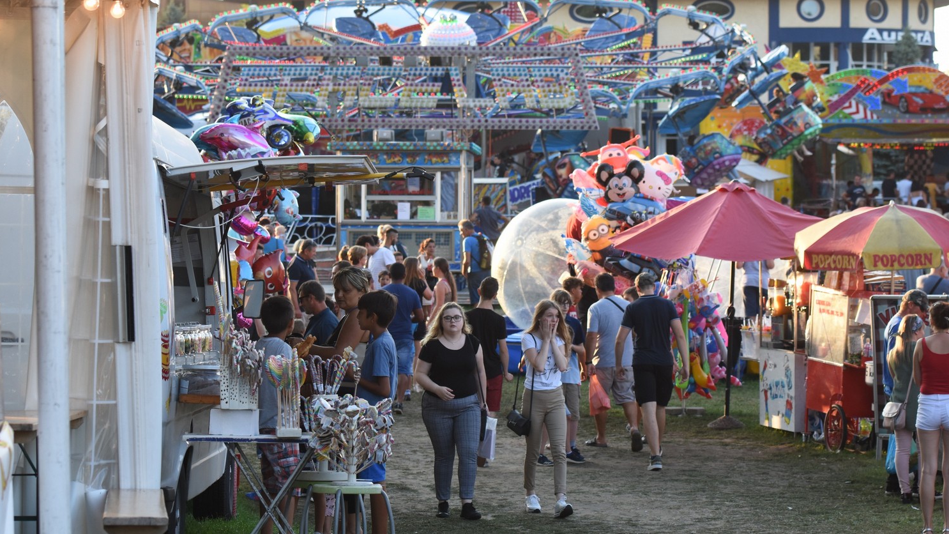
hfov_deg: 19.3
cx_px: 476
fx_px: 2793
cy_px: 217
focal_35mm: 111
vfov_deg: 10.9
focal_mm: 70
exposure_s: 1/400
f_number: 5
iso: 500
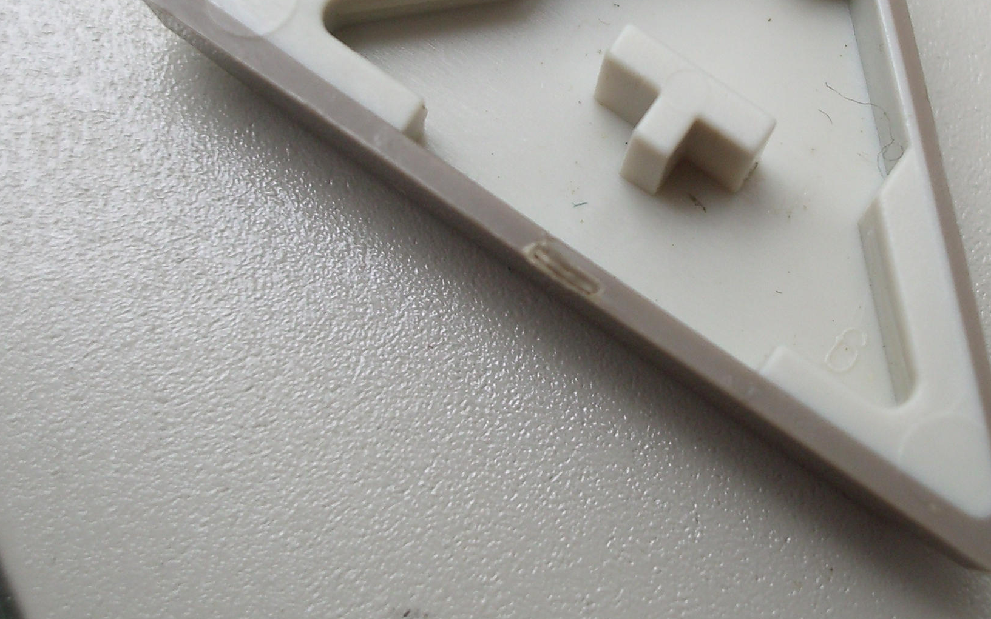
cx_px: 682
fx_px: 2782
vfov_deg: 12.7
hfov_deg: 20.1
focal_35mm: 103
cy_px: 170
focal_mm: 10.2
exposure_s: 1/250
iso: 80
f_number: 3.5
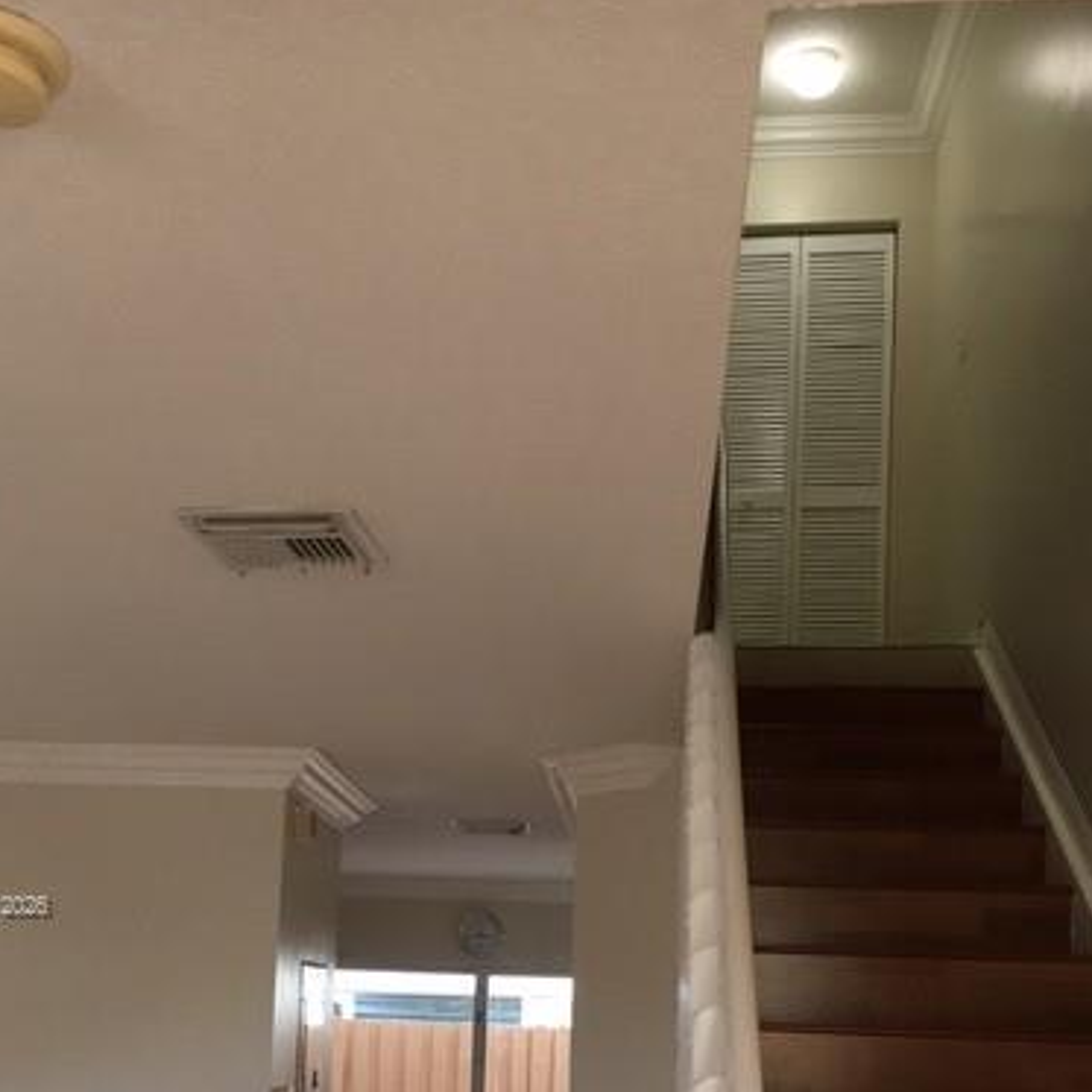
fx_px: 1570
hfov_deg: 38.2
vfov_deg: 36.7
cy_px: 908
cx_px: 460
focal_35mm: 44
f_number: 2.2
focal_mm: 4.15
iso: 50
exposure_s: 1/30
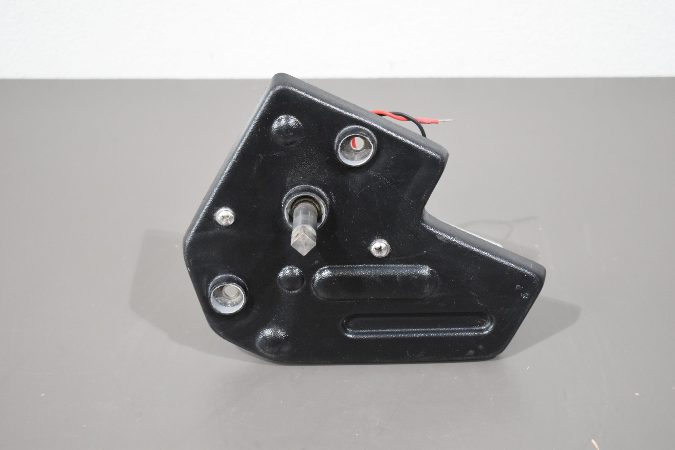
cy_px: 225
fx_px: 1069
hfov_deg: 35.1
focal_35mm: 57
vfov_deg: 23.8
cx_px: 338
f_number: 4.8
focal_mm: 38
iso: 2000
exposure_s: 1/125
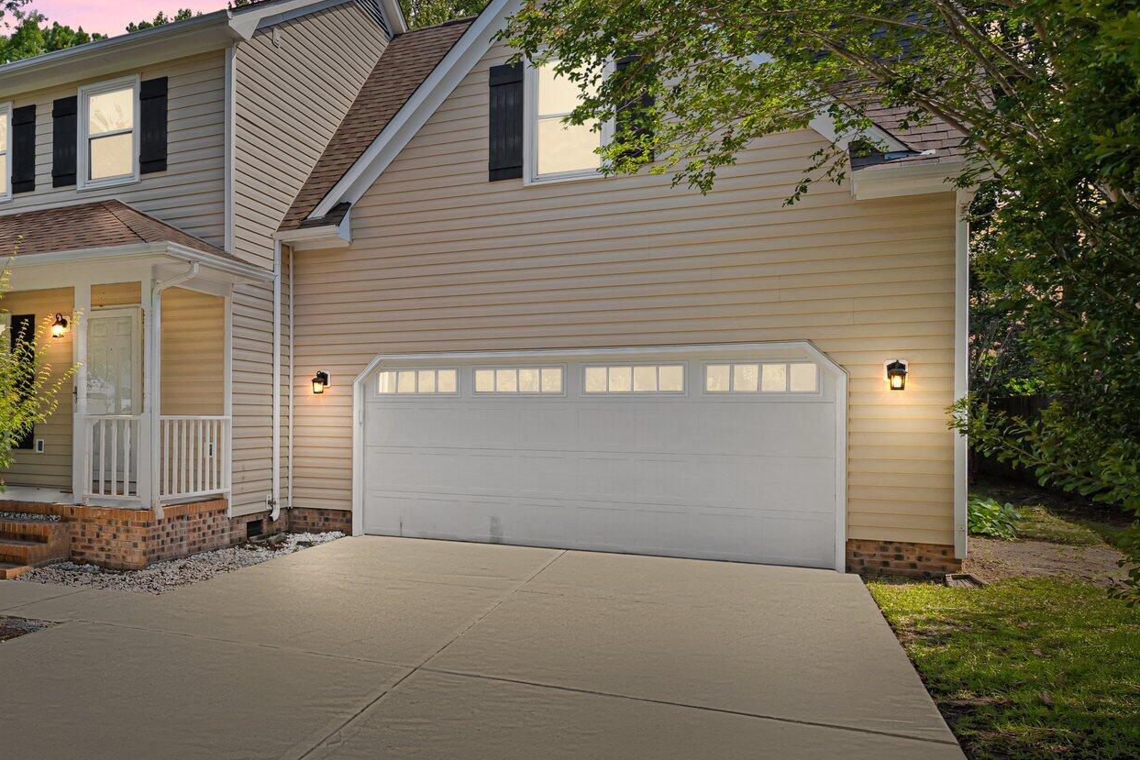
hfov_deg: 60.1
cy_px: 290
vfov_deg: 46.1
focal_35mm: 28
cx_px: 223
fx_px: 887
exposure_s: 1/1000
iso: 200
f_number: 5
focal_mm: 17
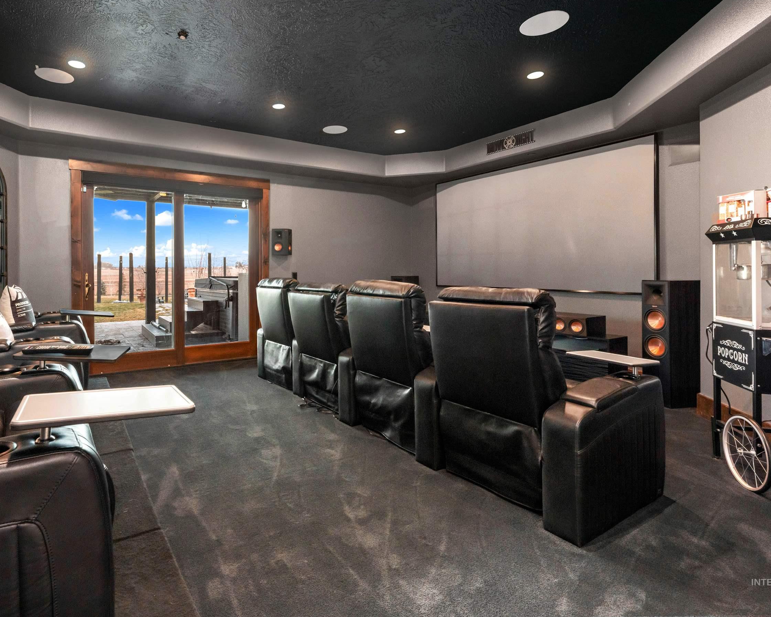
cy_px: 266
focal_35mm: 18
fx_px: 411
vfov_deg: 73.4
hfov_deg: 85.1
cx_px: 303
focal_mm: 14
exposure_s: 1/1.25
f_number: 10
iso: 1000
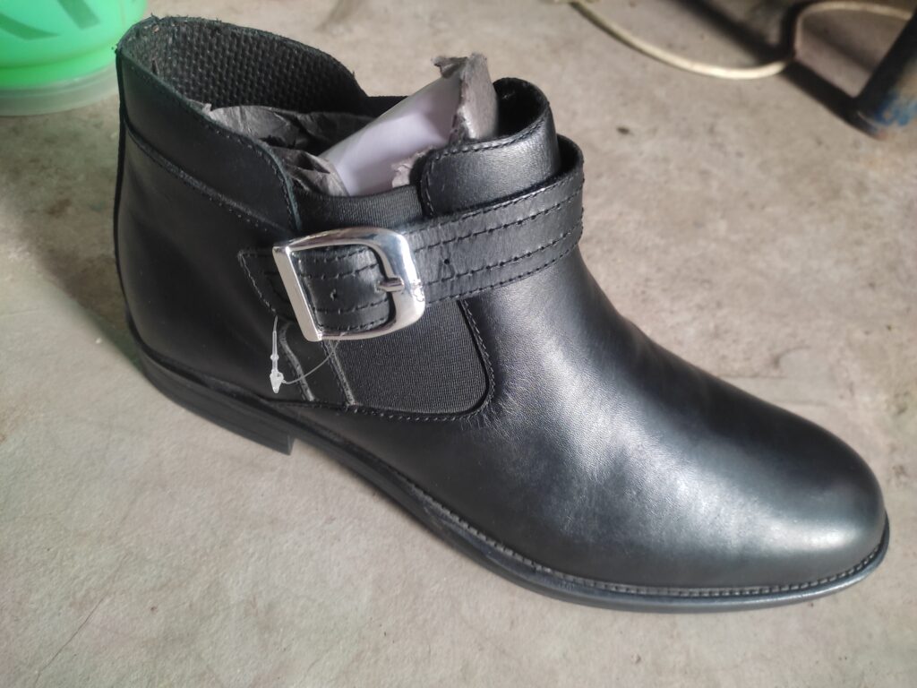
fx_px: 689
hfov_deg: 67.3
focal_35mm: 26
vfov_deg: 53.1
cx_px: 458
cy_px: 344
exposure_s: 1/33
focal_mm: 4.74
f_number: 1.79
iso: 678
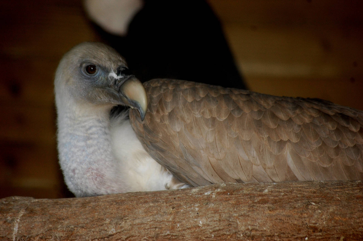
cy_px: 120
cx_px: 182
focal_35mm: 300
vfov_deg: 4.6
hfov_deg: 6.9
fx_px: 3022
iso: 450
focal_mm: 200
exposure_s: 1/60
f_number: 5.6
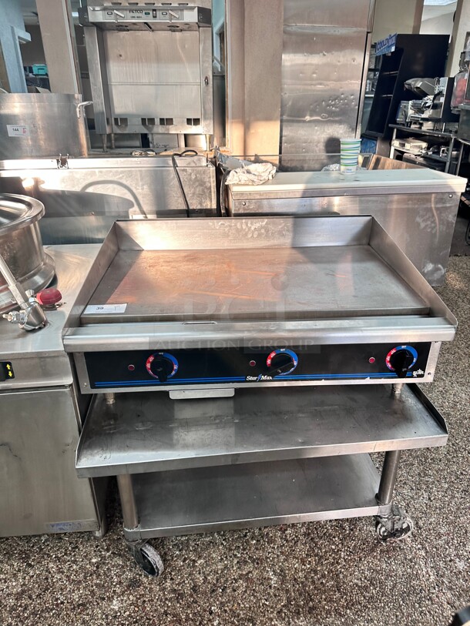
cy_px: 313
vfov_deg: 71.6
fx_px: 434
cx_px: 235
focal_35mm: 24
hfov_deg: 56.8
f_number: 1.78
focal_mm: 6.86
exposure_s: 1/121
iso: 125
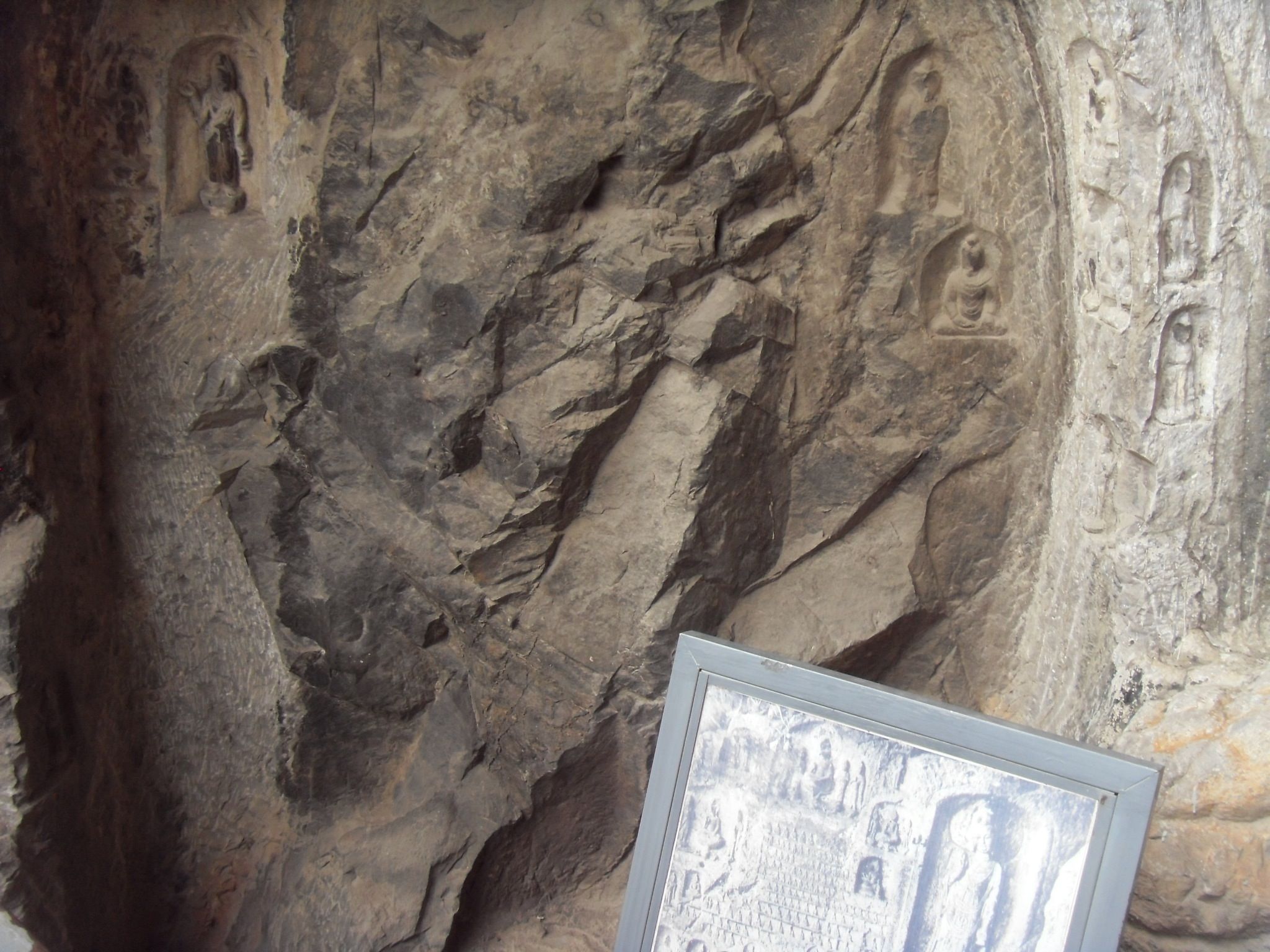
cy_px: 476
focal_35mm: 39
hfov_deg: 47.9
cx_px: 635
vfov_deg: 36.8
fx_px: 1431
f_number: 3.5
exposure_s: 1/45
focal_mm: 6.6
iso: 200
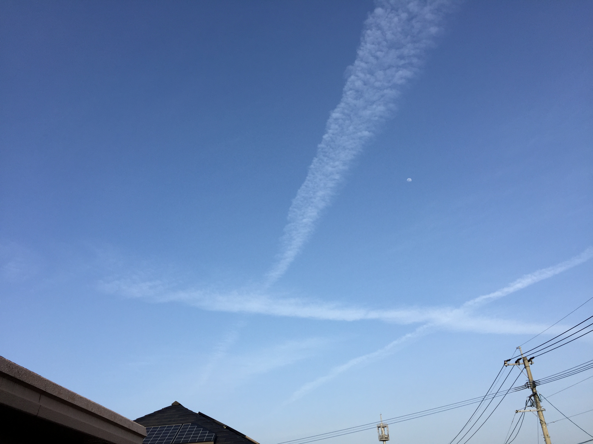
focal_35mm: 29
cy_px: 222
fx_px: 497
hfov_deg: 61.7
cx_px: 296
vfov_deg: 48.2
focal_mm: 4.15
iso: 32
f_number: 2.2
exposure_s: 1/1883
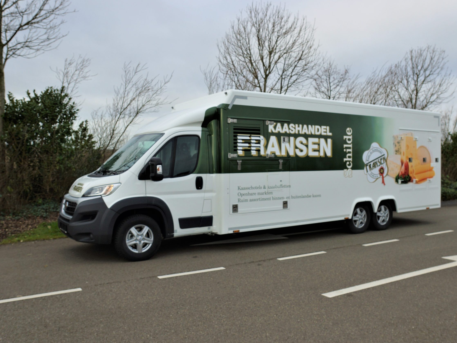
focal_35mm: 33
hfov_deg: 55.3
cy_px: 173
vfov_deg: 42.9
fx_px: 436
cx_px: 252
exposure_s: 1/200
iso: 100
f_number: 4.5
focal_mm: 20
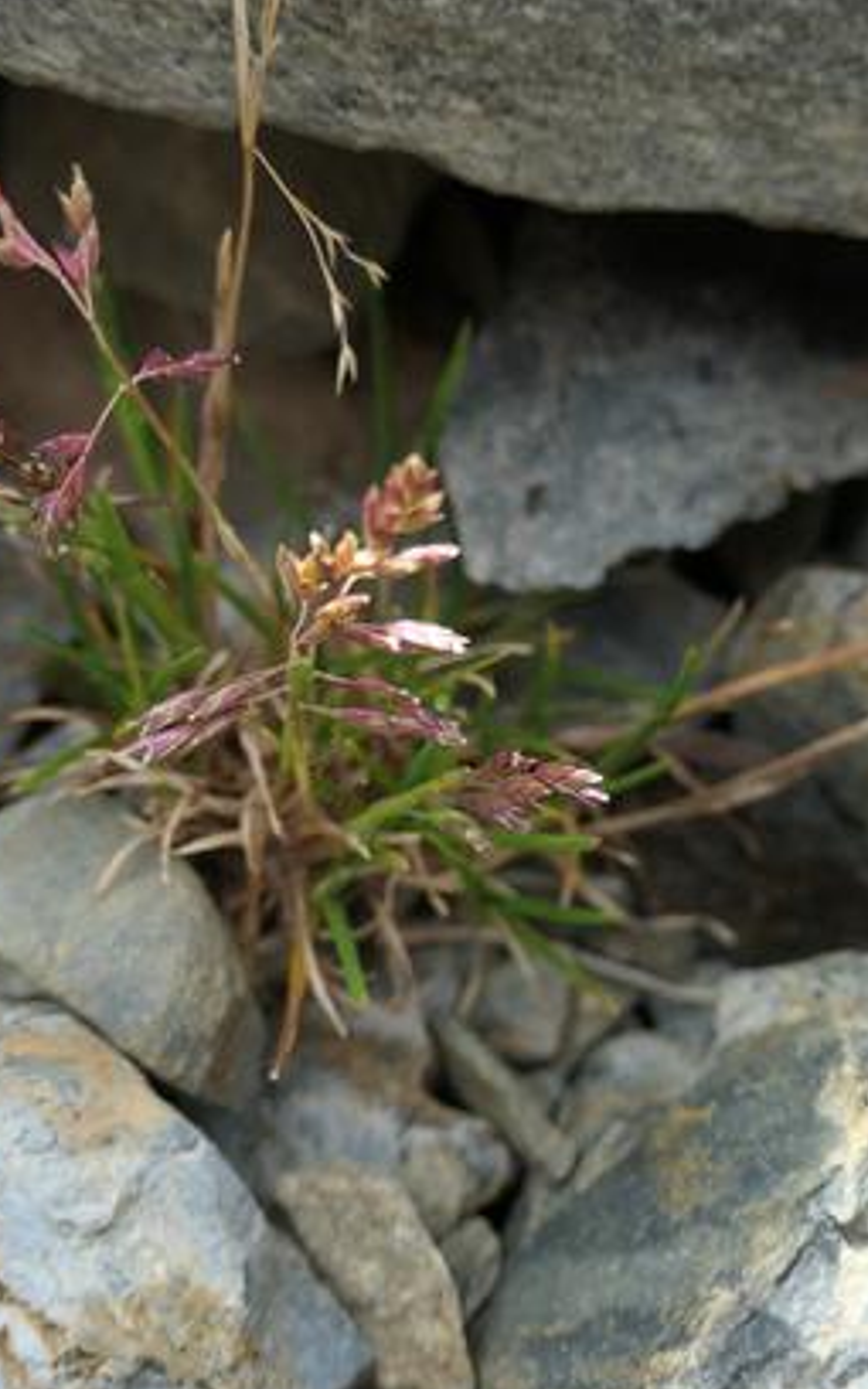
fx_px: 1590
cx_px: 432
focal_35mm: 42
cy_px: 703
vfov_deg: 47.2
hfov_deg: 30.5
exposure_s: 1/640
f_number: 3.3
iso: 200
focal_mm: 8.8
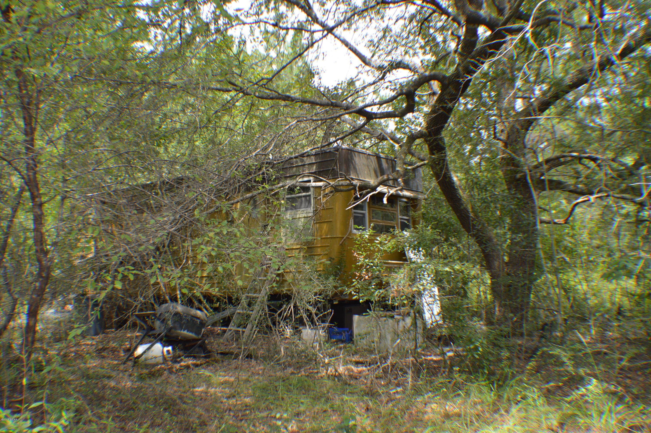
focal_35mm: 45
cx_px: 326
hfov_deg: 43.6
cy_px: 216
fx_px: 813
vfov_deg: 29.8
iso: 220
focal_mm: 30
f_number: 4.5
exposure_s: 1/125
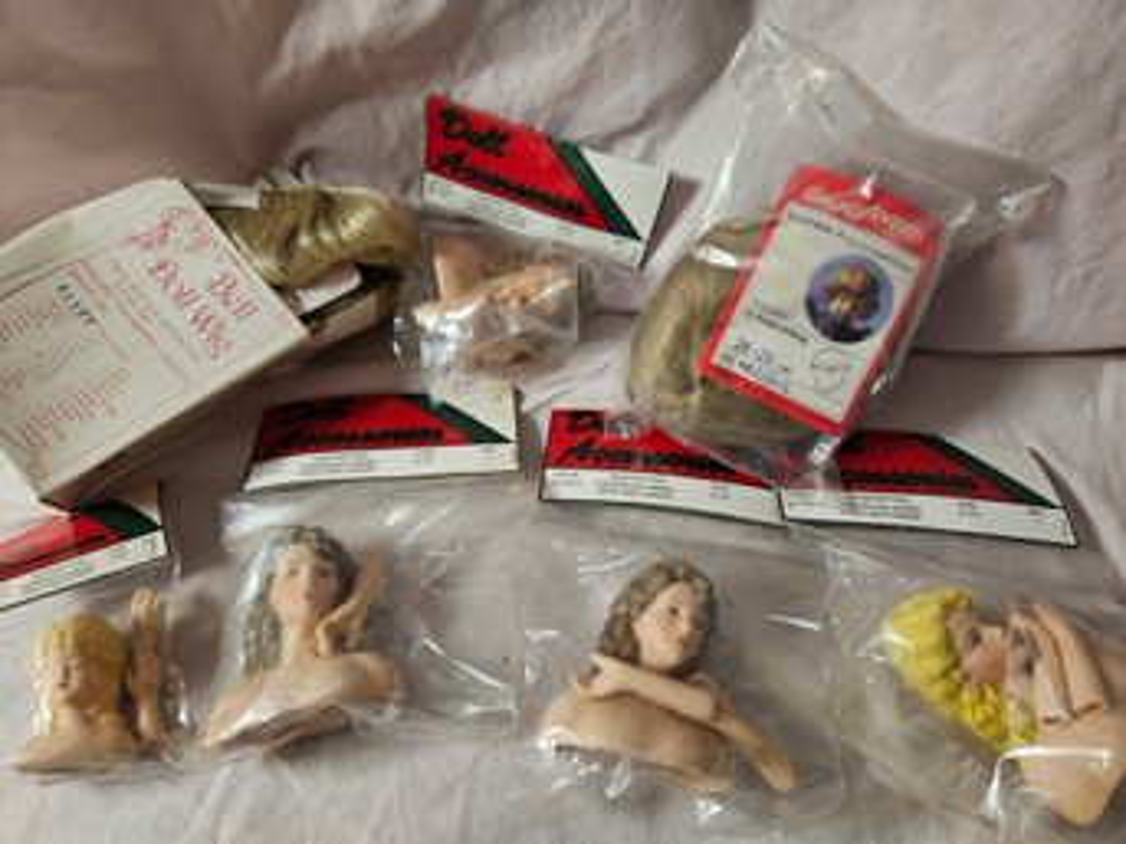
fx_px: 748
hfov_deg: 73.9
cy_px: 422
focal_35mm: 23
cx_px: 563
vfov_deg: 58.8
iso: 100
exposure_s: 1/120
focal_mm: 5.4
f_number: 1.8
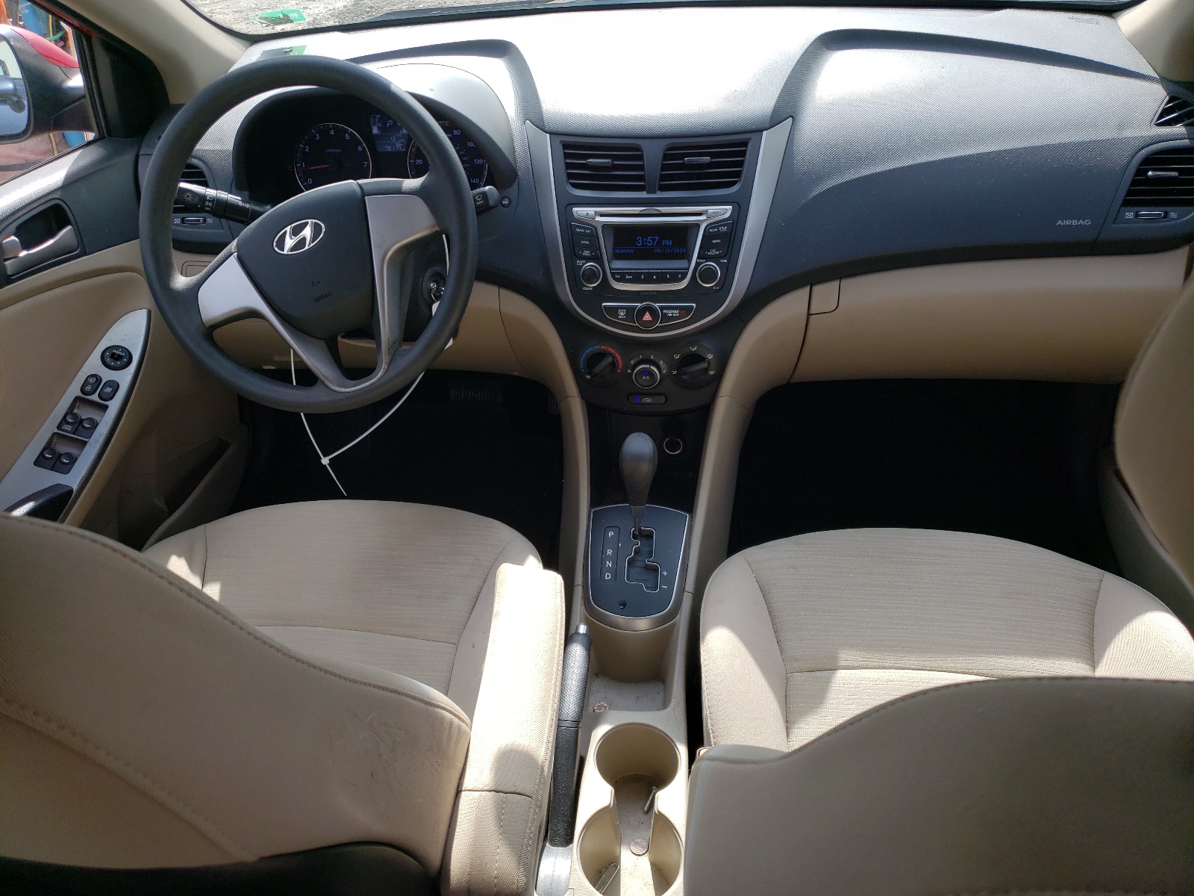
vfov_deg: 53.1
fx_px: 897
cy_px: 448
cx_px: 597
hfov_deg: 67.3
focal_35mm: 26
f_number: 1.5
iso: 50
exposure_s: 1/769
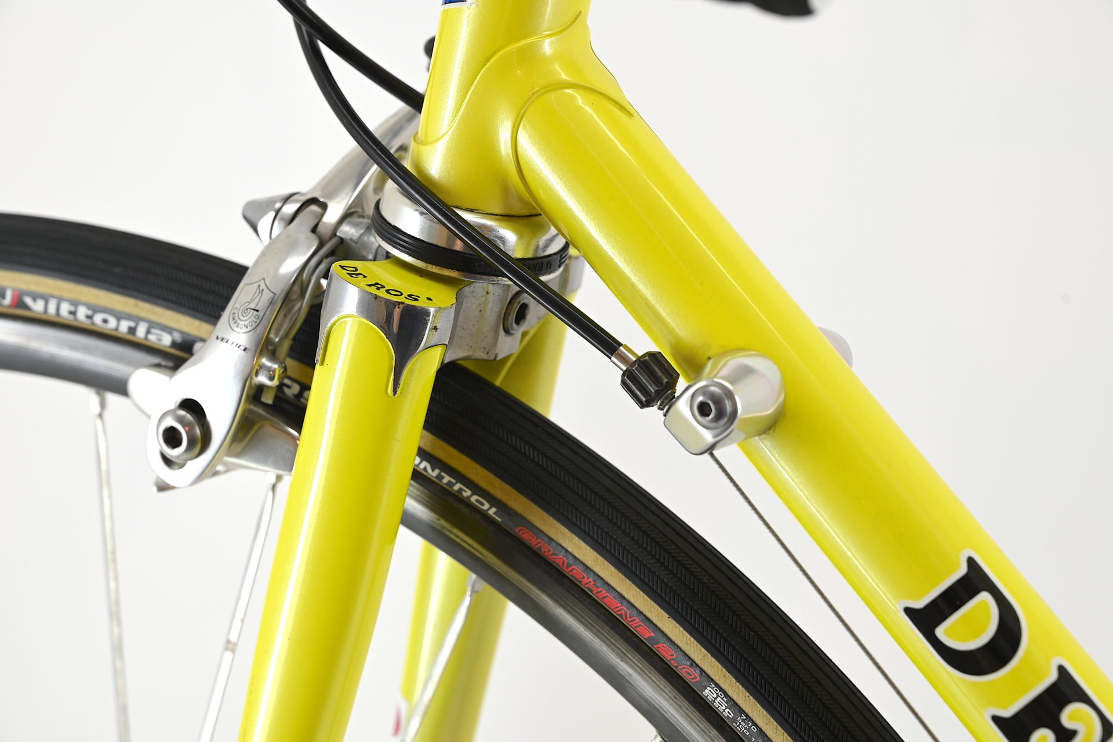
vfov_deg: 19.4
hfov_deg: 28.9
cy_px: 371
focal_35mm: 70
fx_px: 2163
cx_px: 556
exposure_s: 1/30
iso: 220
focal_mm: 70
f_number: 8
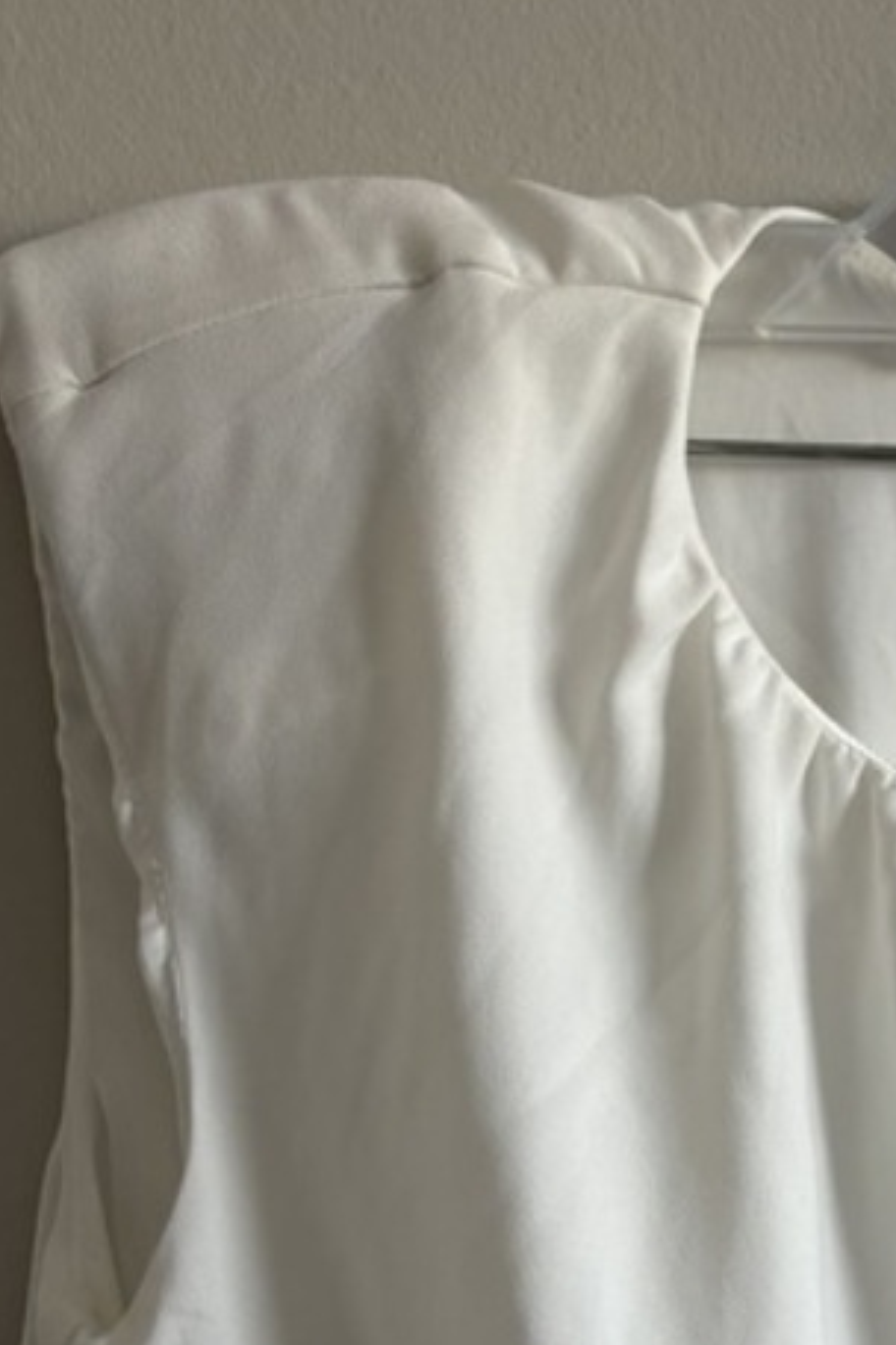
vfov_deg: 23.7
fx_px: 2949
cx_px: 1040
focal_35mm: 79
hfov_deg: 16.6
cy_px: 1556
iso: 64
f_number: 1.6
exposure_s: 1/121
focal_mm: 5.96
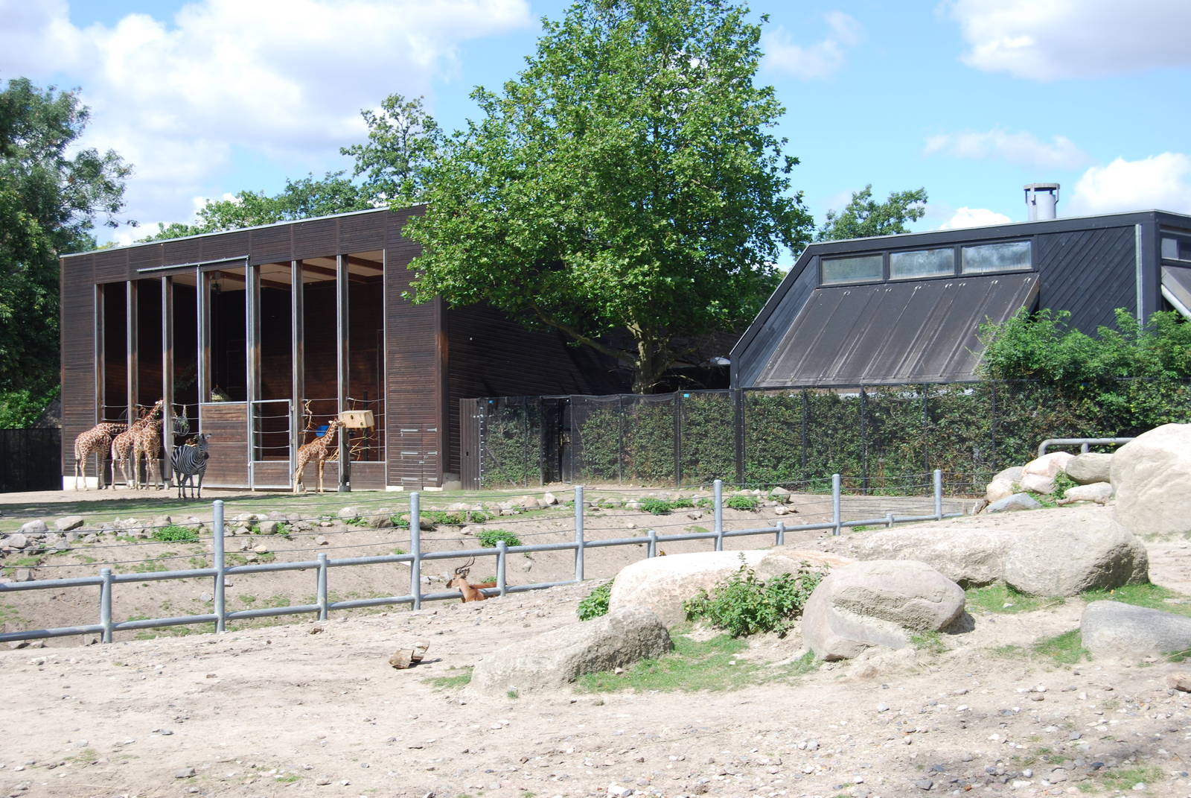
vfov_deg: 25.8
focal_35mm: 52
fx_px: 1739
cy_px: 399
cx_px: 596
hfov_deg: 37.8
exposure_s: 1/200
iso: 100
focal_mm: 35
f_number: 7.1
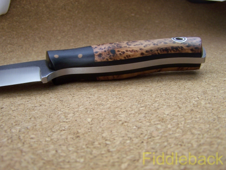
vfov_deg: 37.7
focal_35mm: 38
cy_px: 85
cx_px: 113
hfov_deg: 49.0
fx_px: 248
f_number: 2.8
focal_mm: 6.3
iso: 80
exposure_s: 1/250
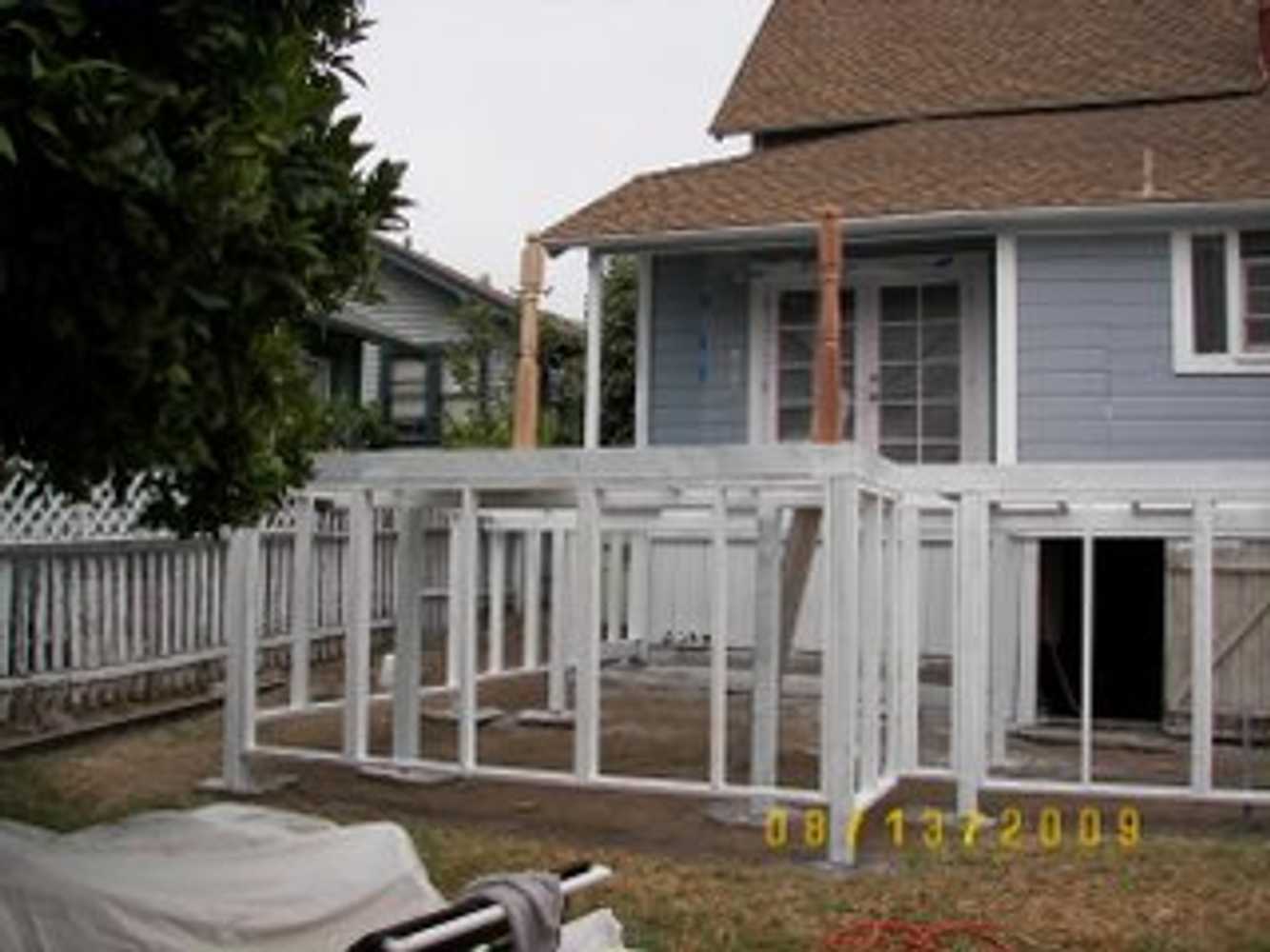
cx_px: 635
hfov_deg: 51.4
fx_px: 1321
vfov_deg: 39.7
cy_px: 476
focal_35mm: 36
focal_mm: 6
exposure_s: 1/800
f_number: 2.8
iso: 50
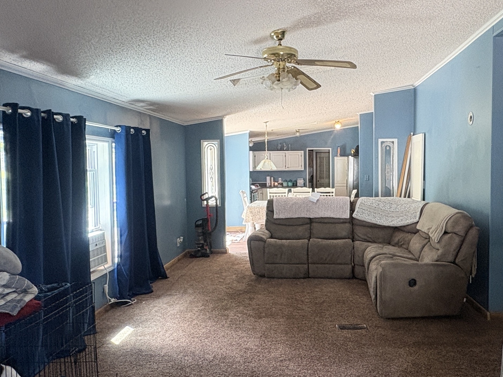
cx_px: 309
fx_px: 436
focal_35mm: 30
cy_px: 189
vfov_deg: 46.8
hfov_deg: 59.3
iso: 250
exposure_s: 1/87
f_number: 2.2
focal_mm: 2.22
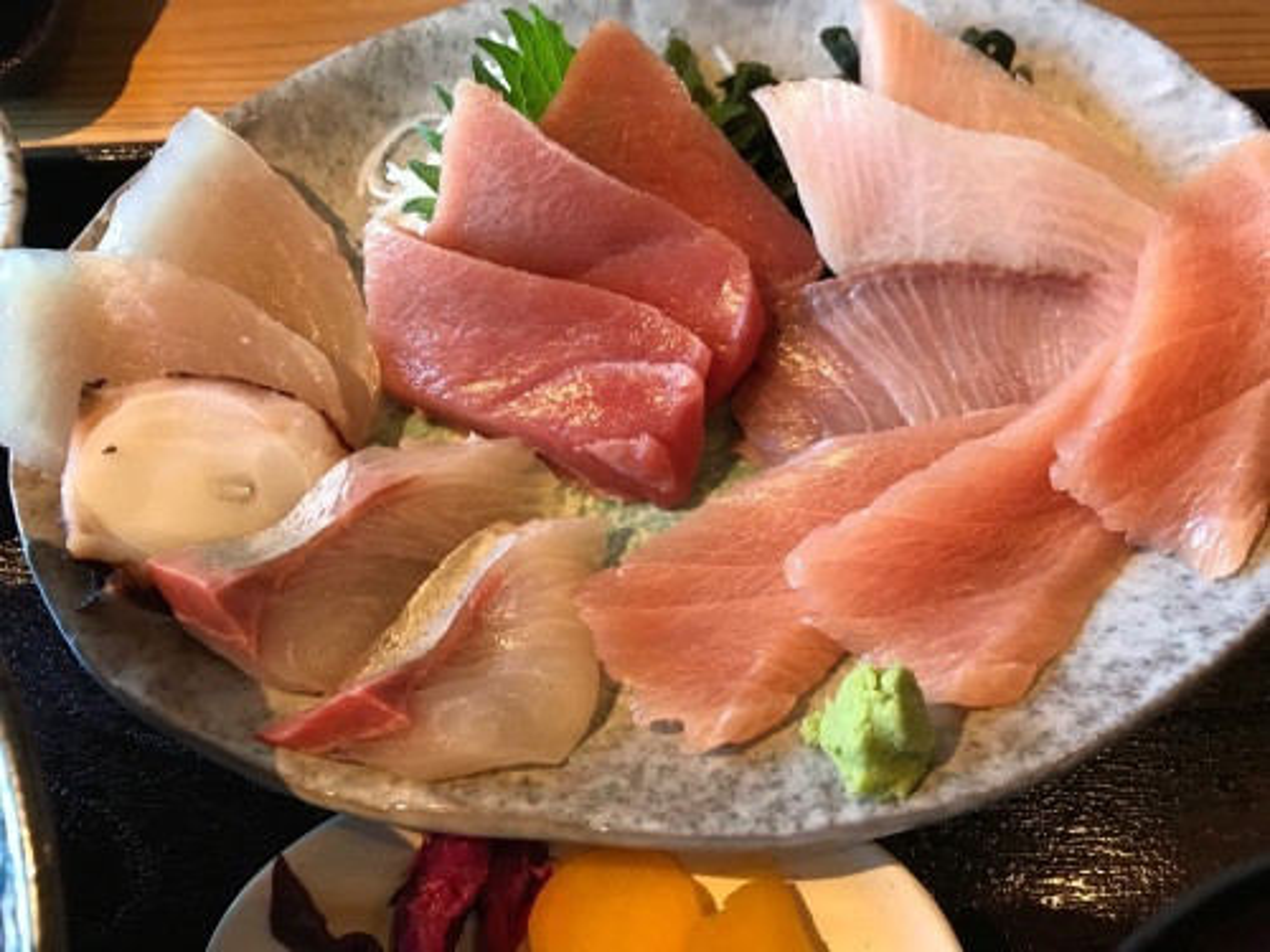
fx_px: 1027
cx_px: 635
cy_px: 476
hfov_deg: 63.4
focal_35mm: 28
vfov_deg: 49.7
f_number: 1.8
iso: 40
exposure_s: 1/20
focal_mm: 3.99
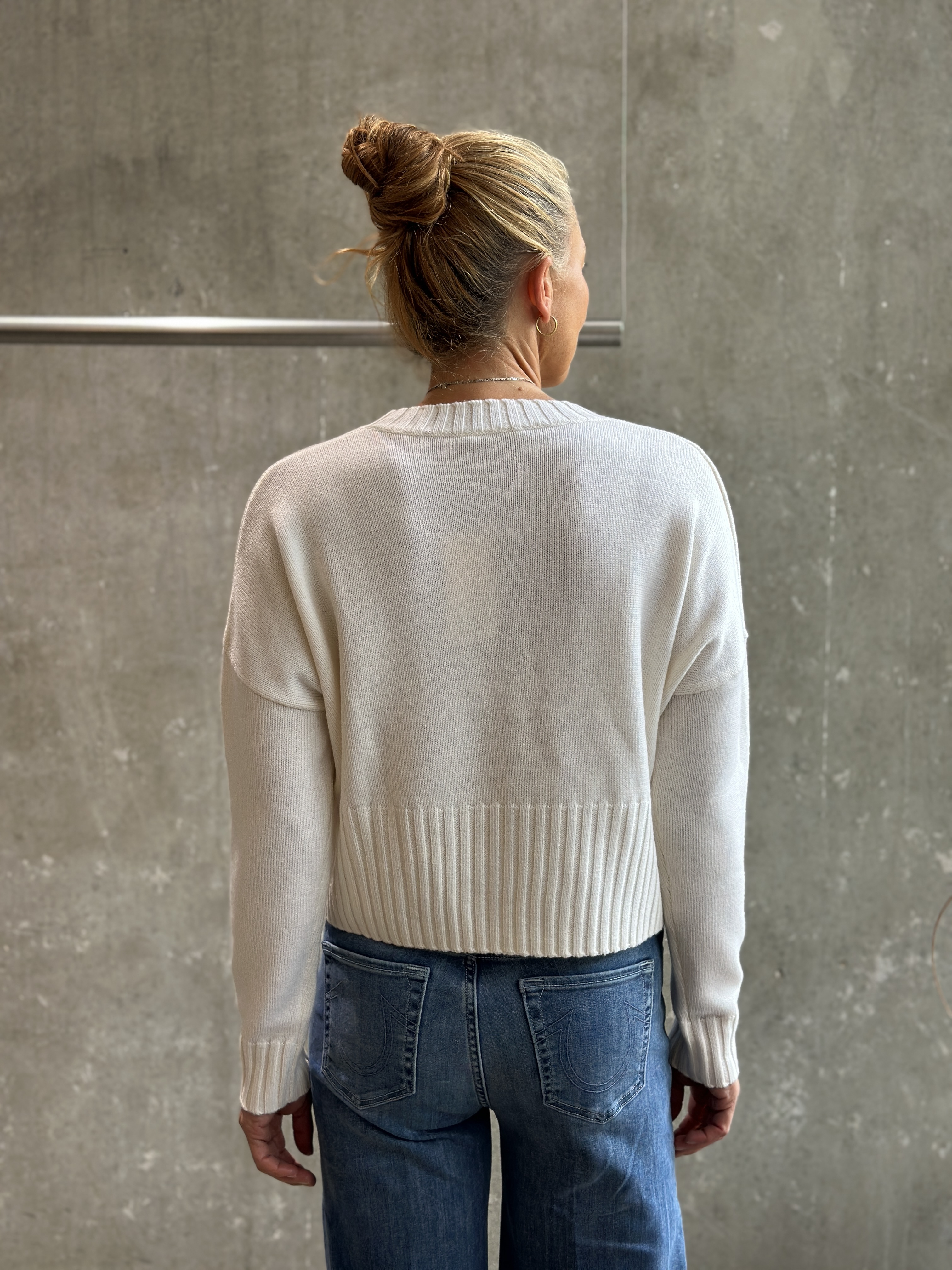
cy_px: 635
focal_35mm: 48
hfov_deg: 30.3
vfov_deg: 39.7
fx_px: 1760
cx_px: 476
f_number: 1.78
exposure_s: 1/172
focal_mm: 6.86
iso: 100
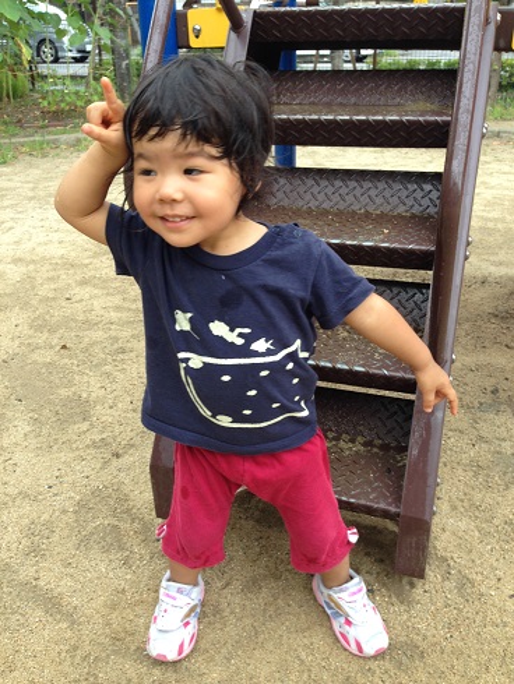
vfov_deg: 55.3
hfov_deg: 43.0
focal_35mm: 33
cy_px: 342
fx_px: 653
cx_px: 257
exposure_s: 1/158
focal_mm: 4.12
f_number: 2.4
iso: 50
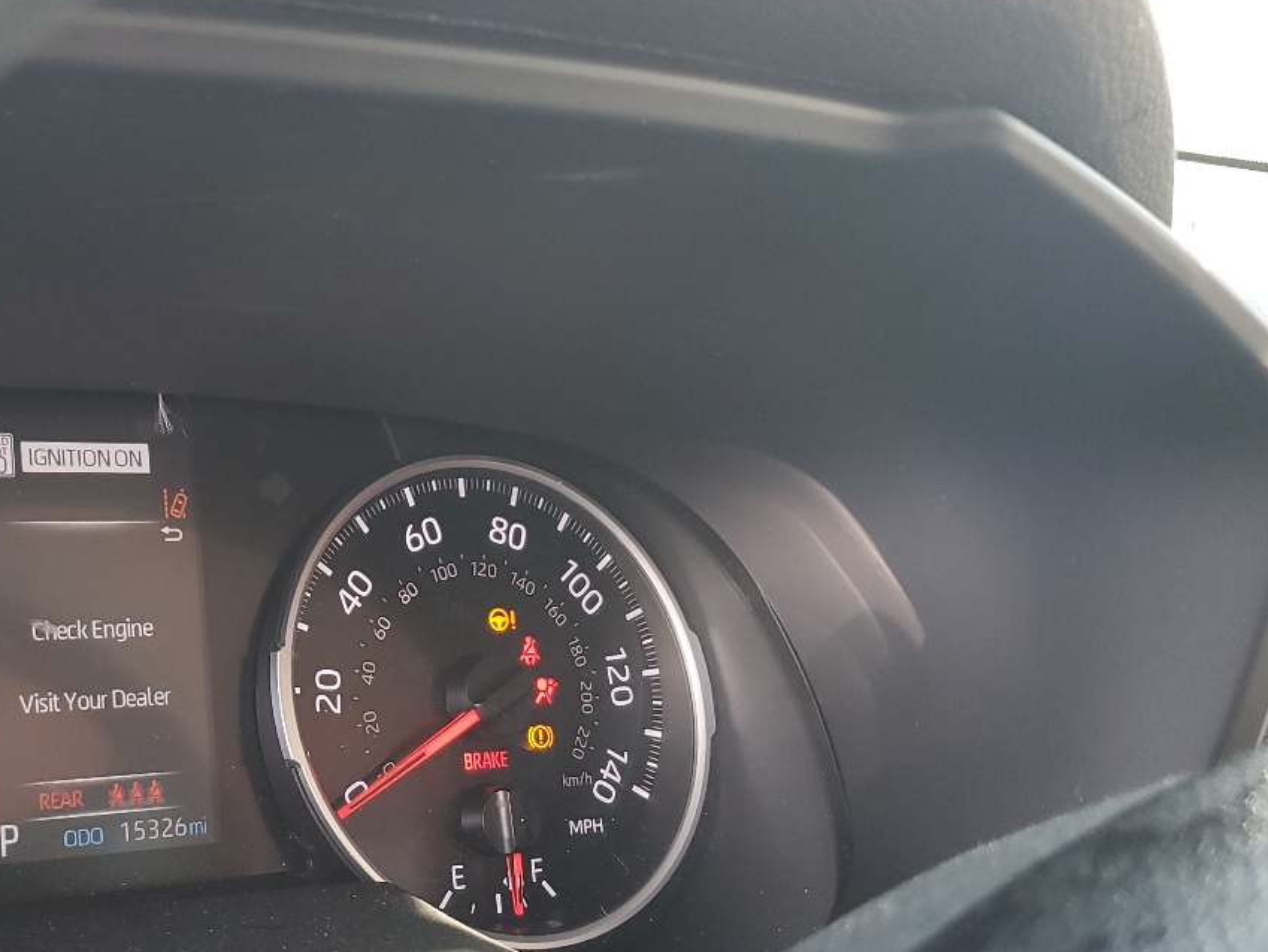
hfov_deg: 37.9
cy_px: 614
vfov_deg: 29.5
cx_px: 314
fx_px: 1795
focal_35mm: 49
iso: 61
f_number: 1.5
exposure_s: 1/60.2
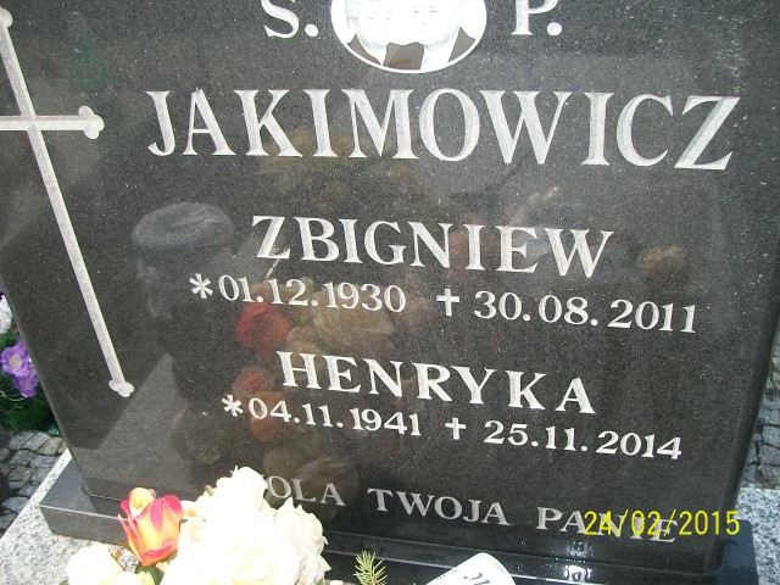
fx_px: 811
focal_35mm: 36
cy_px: 292
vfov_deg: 39.7
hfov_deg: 51.4
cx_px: 390
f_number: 2.7
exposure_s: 1/250
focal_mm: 6
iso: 80
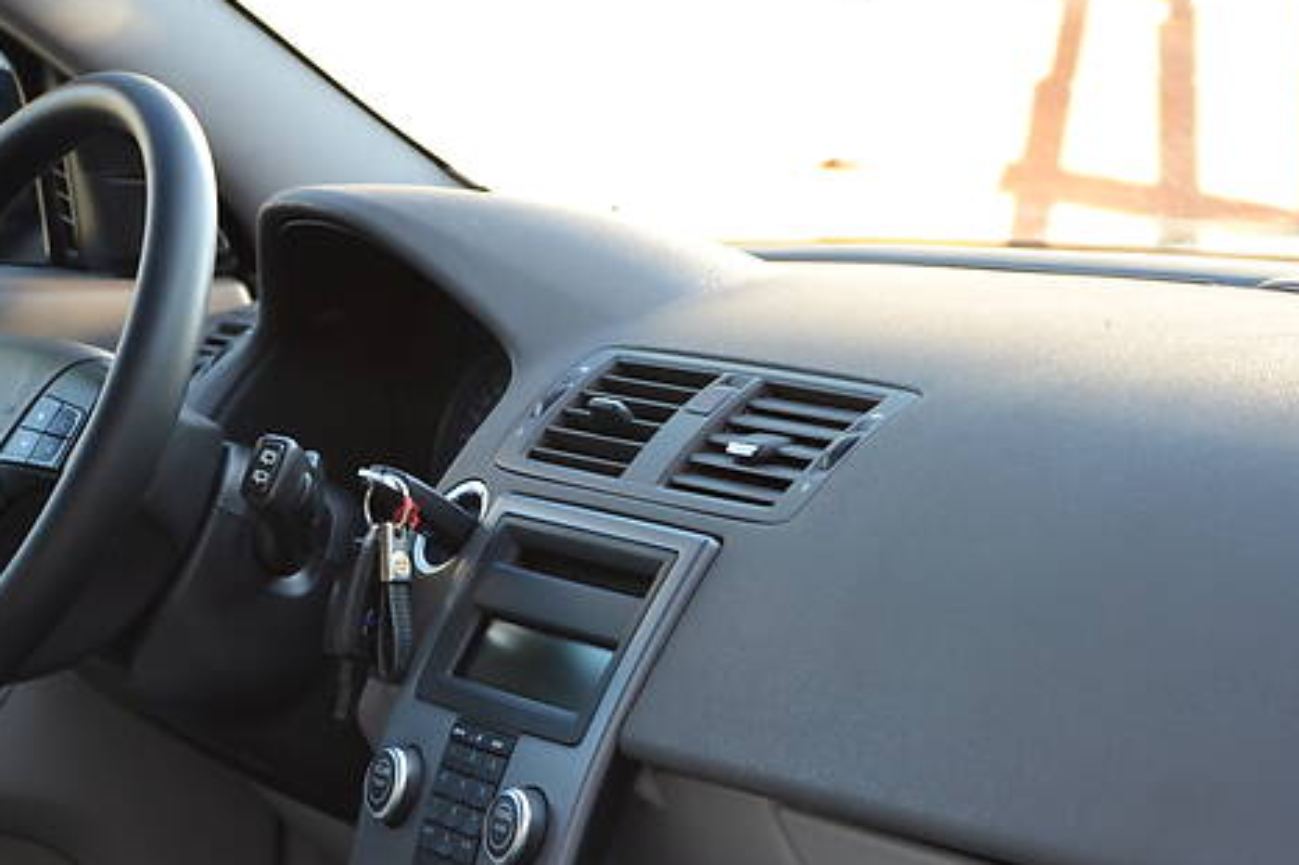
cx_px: 567
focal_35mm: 113
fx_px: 4076
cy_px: 655
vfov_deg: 12.1
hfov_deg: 18.1
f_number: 5.3
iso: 400
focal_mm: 44
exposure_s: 1/60
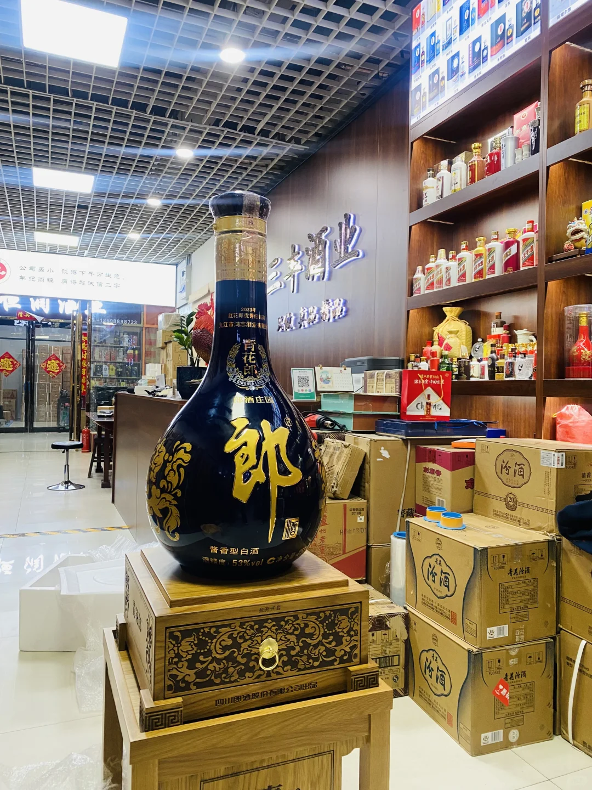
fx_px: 593
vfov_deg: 67.3
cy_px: 395
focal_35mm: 26
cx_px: 296
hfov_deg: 53.1
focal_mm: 4.25
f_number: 1.8
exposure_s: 1/50
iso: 100
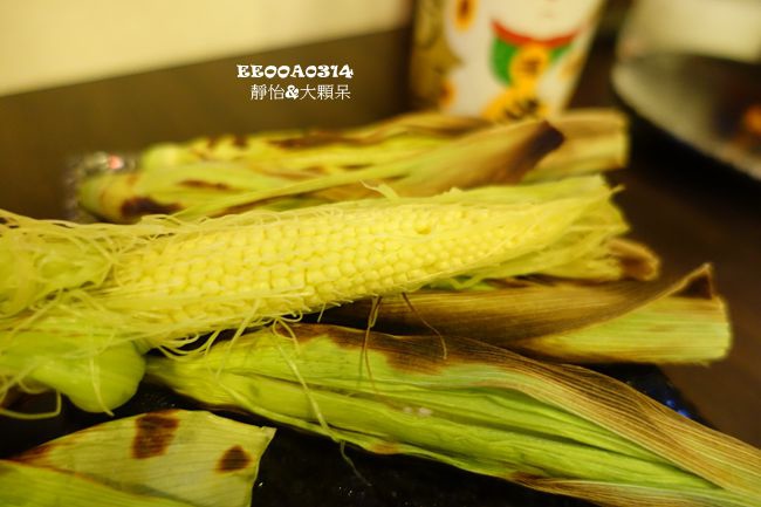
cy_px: 254
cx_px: 380
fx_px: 507
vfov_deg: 53.1
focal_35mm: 24
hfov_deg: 73.8
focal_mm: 8.8
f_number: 1.8
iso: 800
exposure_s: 1/10
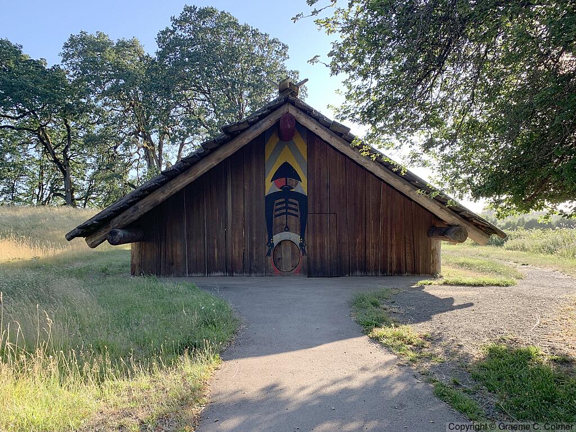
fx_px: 433
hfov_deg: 67.3
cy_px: 216
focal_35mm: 26
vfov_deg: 53.1
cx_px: 288
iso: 25
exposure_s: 1/252
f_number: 1.8
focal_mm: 4.25
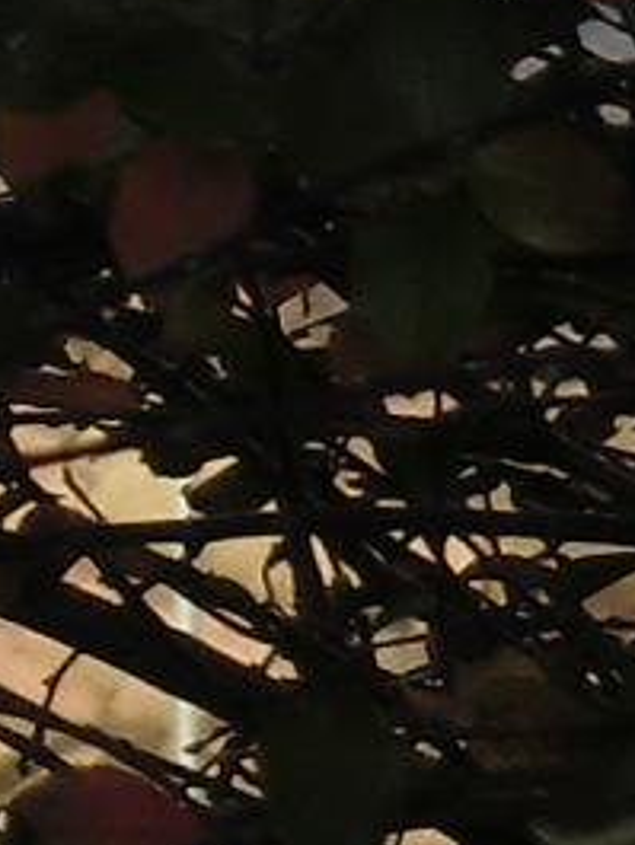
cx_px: -3842
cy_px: -252
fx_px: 19747
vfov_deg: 2.5
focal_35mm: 808
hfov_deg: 1.8
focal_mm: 13.6
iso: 64
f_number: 4.6
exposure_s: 1/400
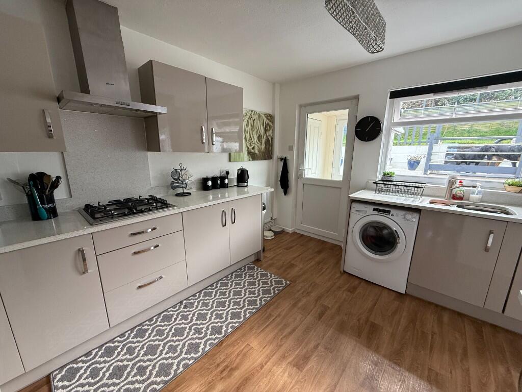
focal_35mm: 14
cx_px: 261
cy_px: 196
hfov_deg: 102.1
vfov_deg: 85.7
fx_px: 211
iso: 160
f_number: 2.2
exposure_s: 1/99
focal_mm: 2.22
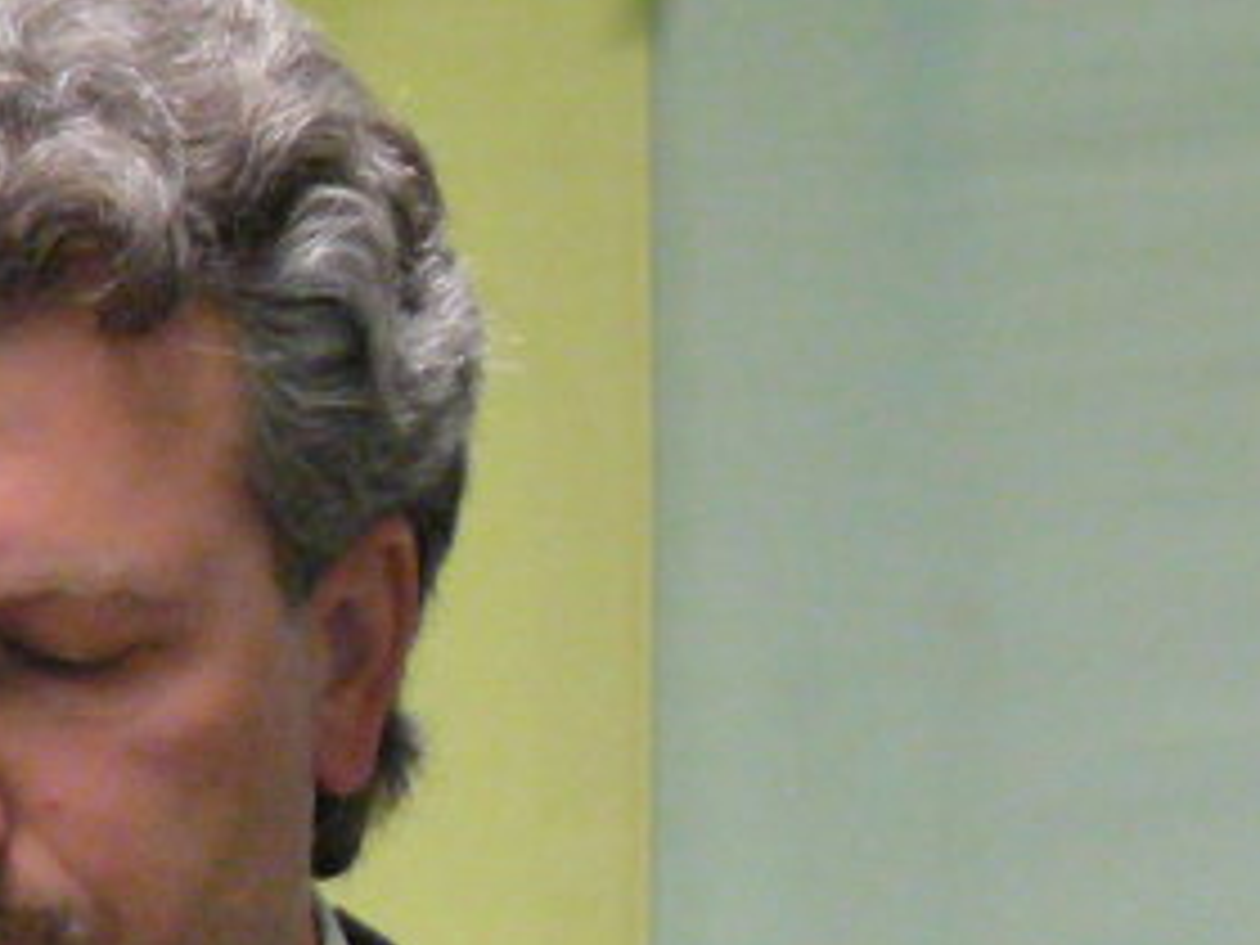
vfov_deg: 1.0
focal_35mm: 1492
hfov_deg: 1.3
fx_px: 54308
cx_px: 58
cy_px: 536
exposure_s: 1/50
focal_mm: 65.6
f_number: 3.7
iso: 800
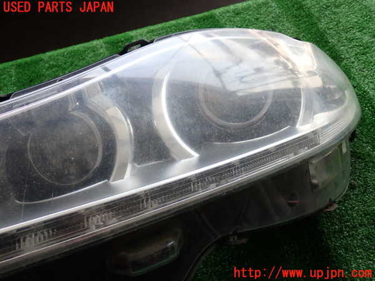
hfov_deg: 56.8
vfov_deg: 44.2
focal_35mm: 32
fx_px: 347
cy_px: 140
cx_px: 188
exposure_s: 1/160
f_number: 2.4
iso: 100
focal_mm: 5.79
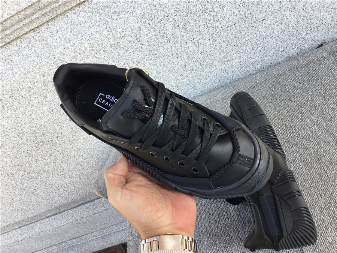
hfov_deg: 58.4
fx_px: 302
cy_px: 126
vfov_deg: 45.4
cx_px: 168
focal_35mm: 31
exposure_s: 1/111
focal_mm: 3.3
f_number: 2.4
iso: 25
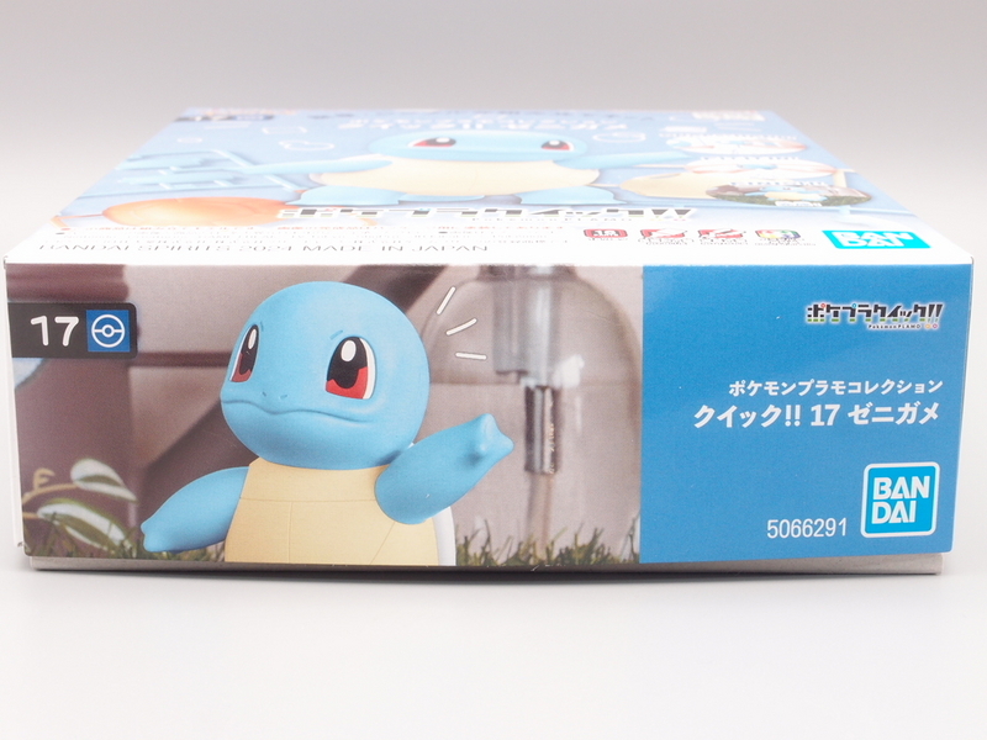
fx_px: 1853
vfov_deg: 22.6
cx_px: 494
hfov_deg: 29.8
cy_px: 370
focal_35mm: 65
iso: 100
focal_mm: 14.05
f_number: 8
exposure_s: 1/5
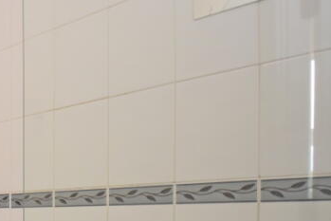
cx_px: -134
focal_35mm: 44
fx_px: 405
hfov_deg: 30.7
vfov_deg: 28.5
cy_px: 225
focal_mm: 10
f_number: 4
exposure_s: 1/125
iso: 800
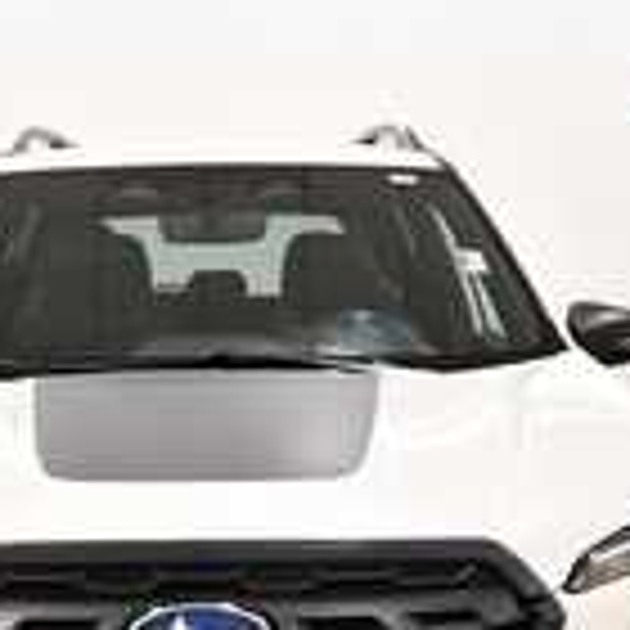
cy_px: 583
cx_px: 230
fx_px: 1503
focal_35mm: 73
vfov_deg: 23.0
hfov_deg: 23.6
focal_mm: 20
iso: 1000
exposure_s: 1/125
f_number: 5.6
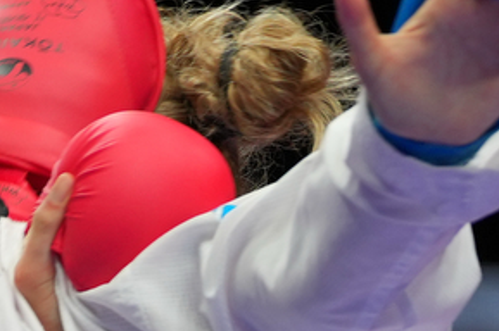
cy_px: 719
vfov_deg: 0.8
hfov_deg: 1.2
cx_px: -202
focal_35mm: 1663
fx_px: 23025
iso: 400
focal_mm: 200
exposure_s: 1/1000
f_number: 2.8
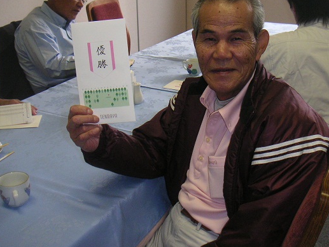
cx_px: 177
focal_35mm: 47
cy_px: 106
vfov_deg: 30.8
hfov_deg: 40.4
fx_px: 447
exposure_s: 1/45
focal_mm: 6
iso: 160
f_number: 2.8
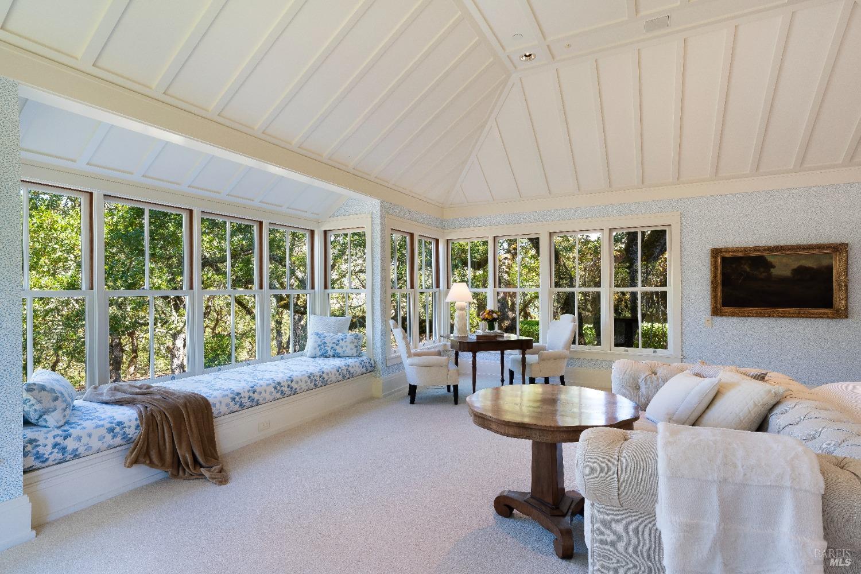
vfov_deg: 64.6
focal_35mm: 19
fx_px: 454
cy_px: 287
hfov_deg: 86.9
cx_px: 430
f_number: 11
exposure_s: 1/4
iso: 100
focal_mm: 19
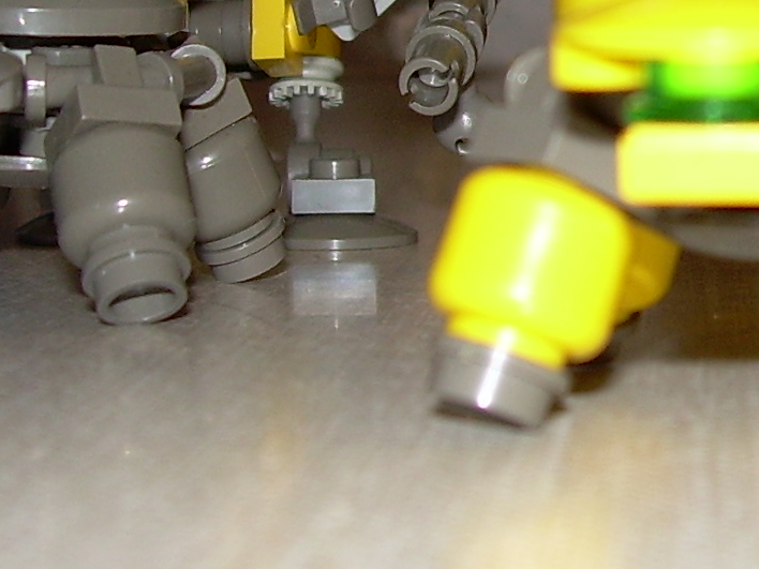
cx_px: 831
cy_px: -46
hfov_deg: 15.7
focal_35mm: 122
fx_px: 2675
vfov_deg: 12.0
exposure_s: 1/60
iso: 50
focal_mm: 6.3
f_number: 2.8
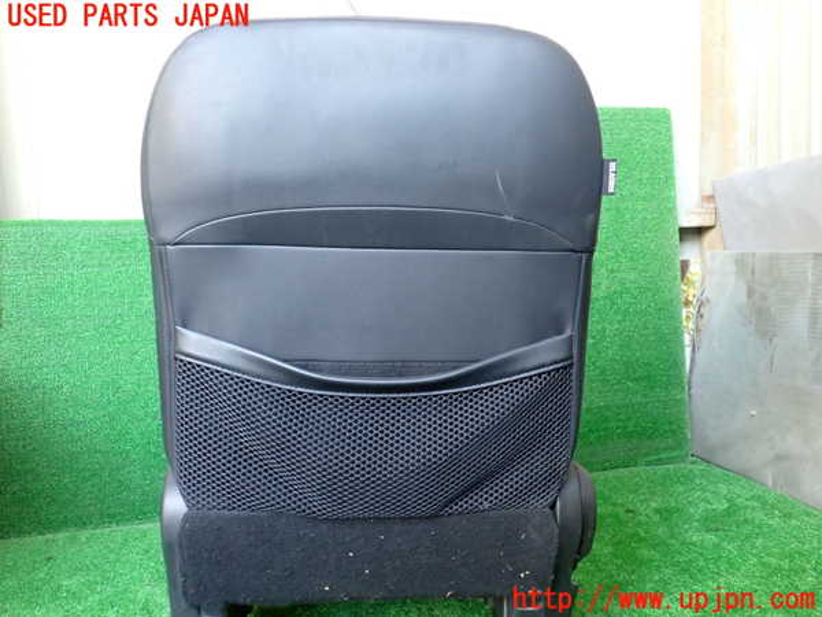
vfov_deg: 46.8
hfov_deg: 60.0
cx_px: 411
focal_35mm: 30
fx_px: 712
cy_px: 308
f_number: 2.3
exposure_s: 1/30
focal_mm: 5.4
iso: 500
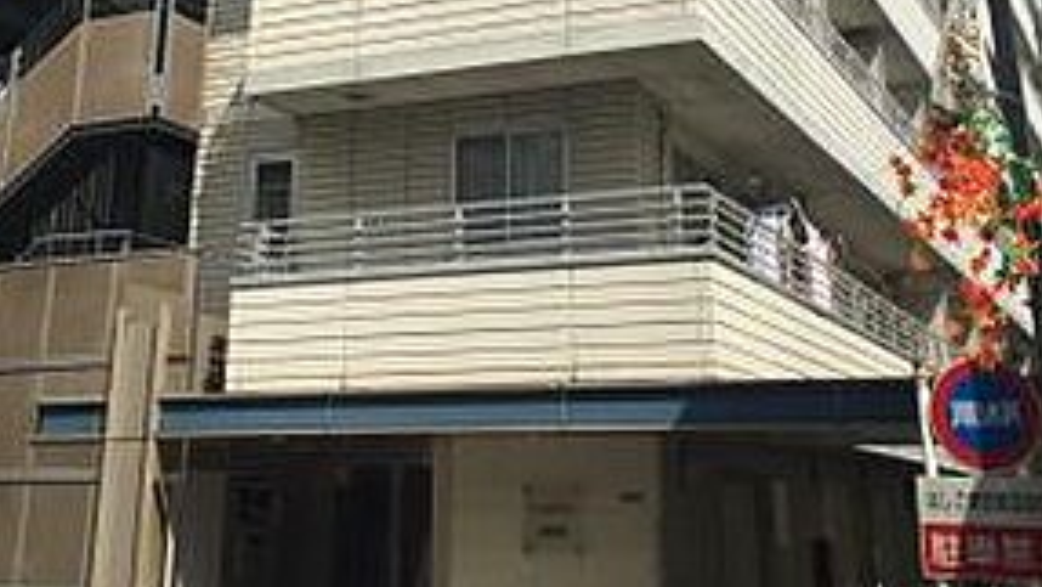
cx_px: 448
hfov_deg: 39.1
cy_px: -109
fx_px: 1465
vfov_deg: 21.1
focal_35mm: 53
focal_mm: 4.15
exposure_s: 1/2475
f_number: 2.2
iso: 32
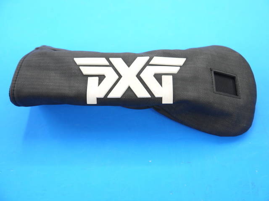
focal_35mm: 46
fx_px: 357
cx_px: 134
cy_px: 100
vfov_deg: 31.5
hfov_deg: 41.2
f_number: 4.4
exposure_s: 1/60
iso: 400
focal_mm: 23
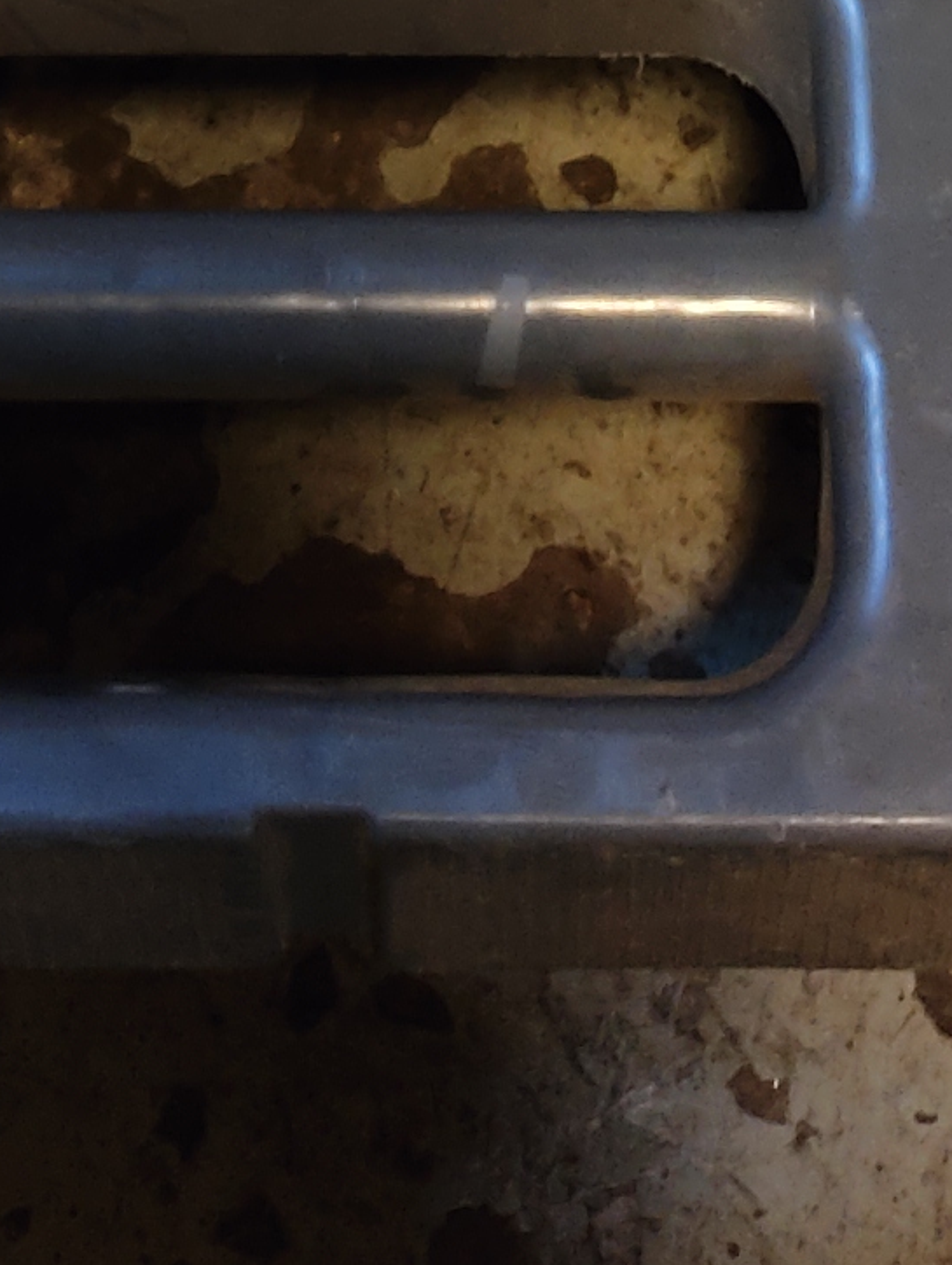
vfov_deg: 13.3
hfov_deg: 11.7
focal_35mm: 127
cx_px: 397
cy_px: -1274
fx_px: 4646
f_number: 1.8
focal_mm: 6.06
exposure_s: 1/20
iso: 800
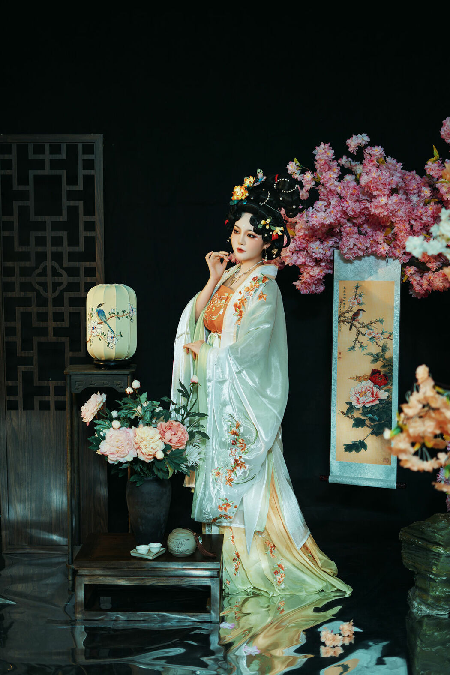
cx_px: 225
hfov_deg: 27.0
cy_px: 338
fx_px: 937
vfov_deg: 39.6
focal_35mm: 50
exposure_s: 1/125
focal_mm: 50
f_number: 2.2
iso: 200
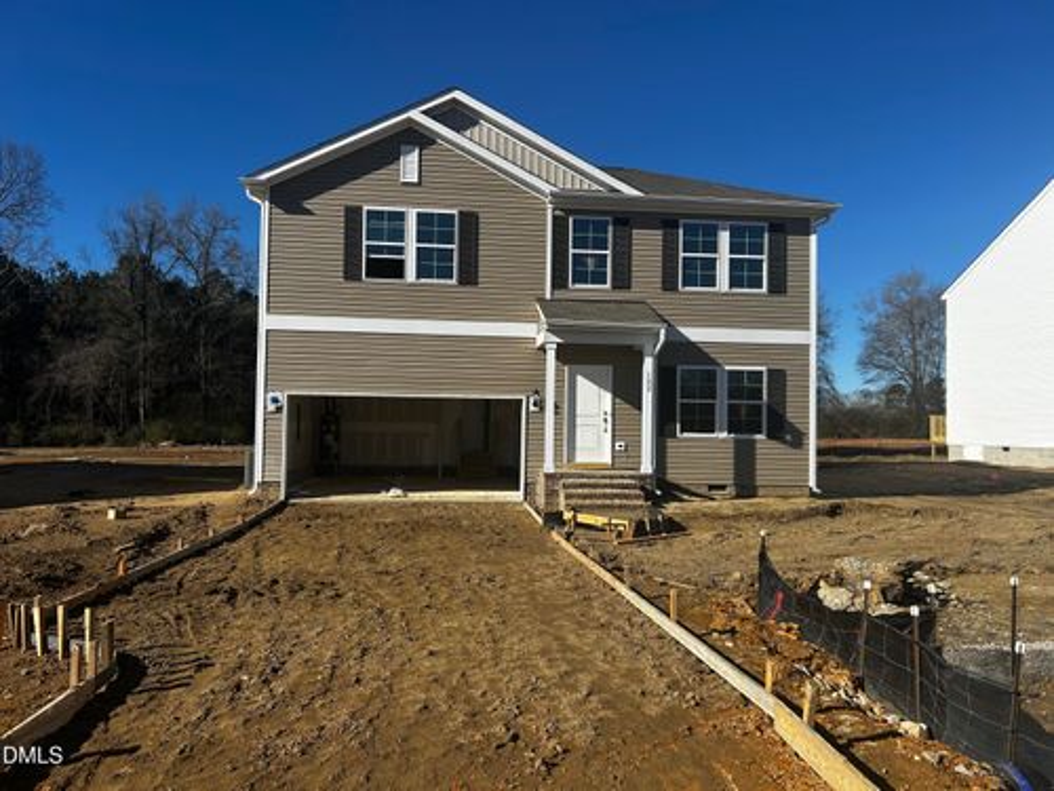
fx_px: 792
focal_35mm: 26
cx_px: 527
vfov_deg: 53.1
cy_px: 396
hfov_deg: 67.3
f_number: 1.5
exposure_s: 1/4630
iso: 50
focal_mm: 5.7
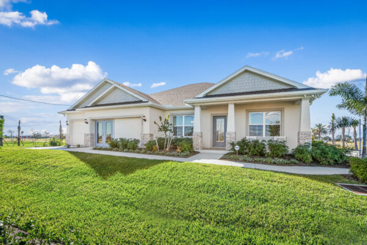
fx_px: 173
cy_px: 122
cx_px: 184
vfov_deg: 70.4
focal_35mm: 17
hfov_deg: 93.3
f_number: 8
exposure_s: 1/640
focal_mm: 17
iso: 500
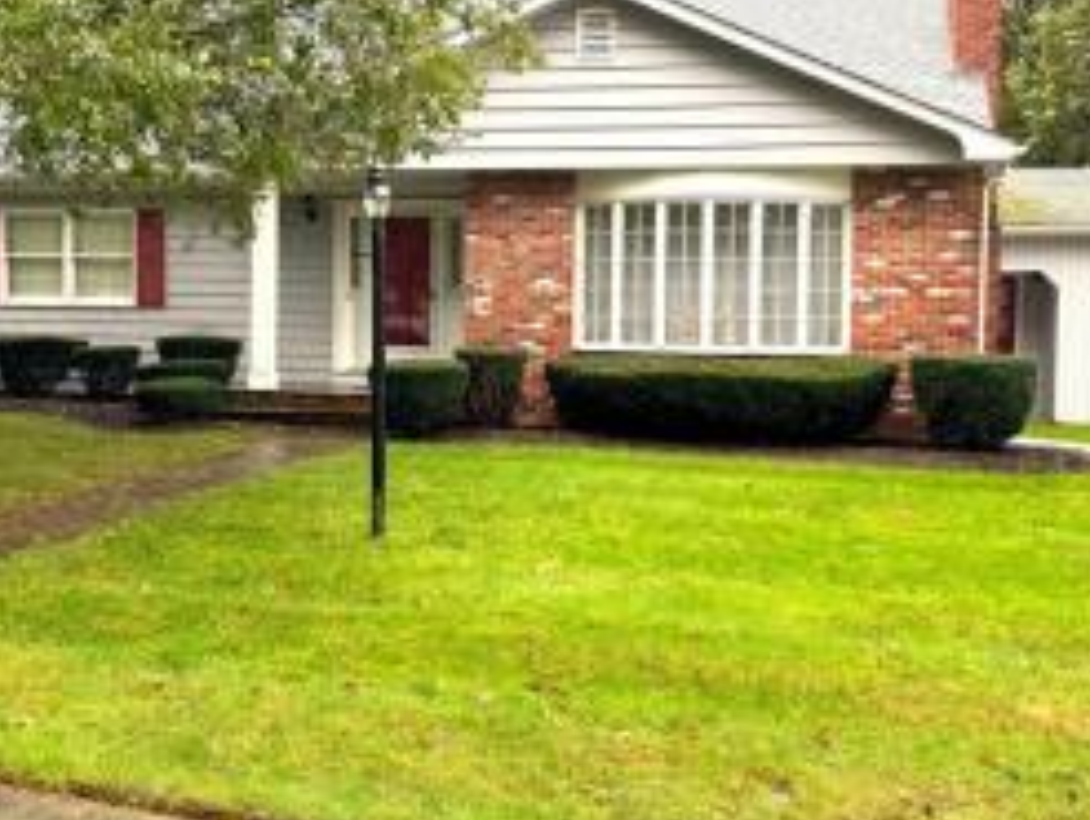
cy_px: 368
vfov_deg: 36.8
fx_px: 1229
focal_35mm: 39
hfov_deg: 47.8
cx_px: 594
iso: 50
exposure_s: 1/123
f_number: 1.78
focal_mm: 6.76
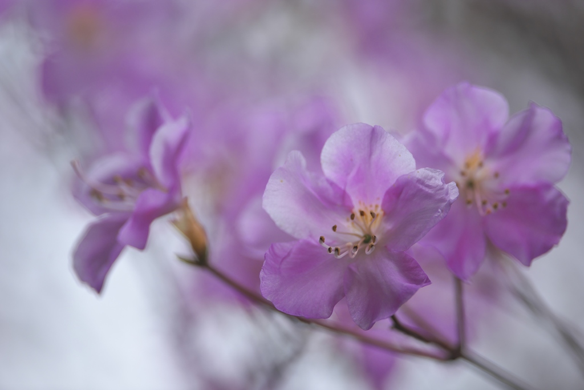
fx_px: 4867
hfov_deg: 6.9
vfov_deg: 4.6
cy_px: 195
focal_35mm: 300
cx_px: 292
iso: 100
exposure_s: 1/1250
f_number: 4
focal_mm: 300
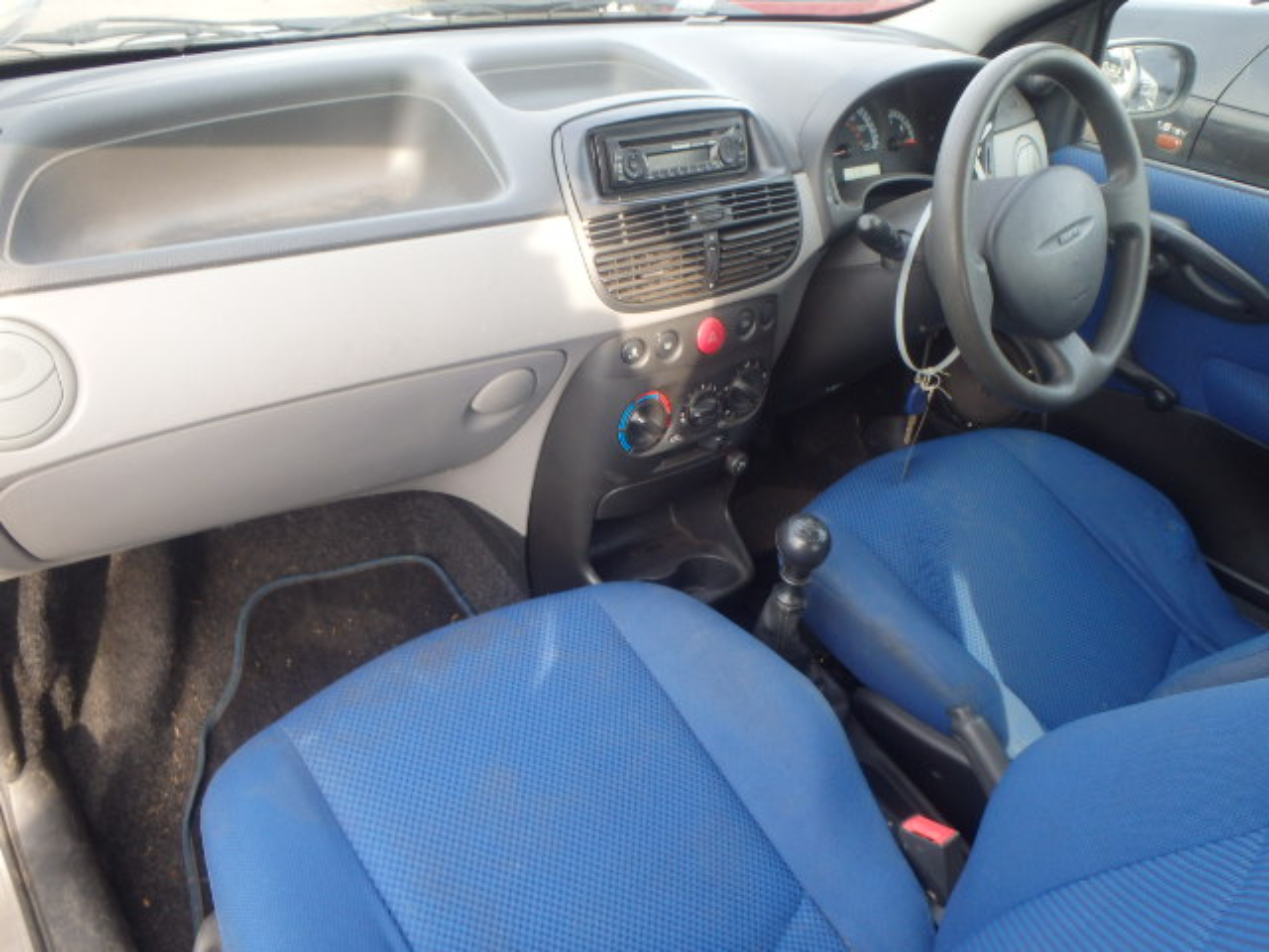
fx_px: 1026
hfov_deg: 63.4
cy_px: 476
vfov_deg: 49.7
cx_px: 634
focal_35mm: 28
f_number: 3.9
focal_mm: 5
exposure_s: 1/60
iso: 200
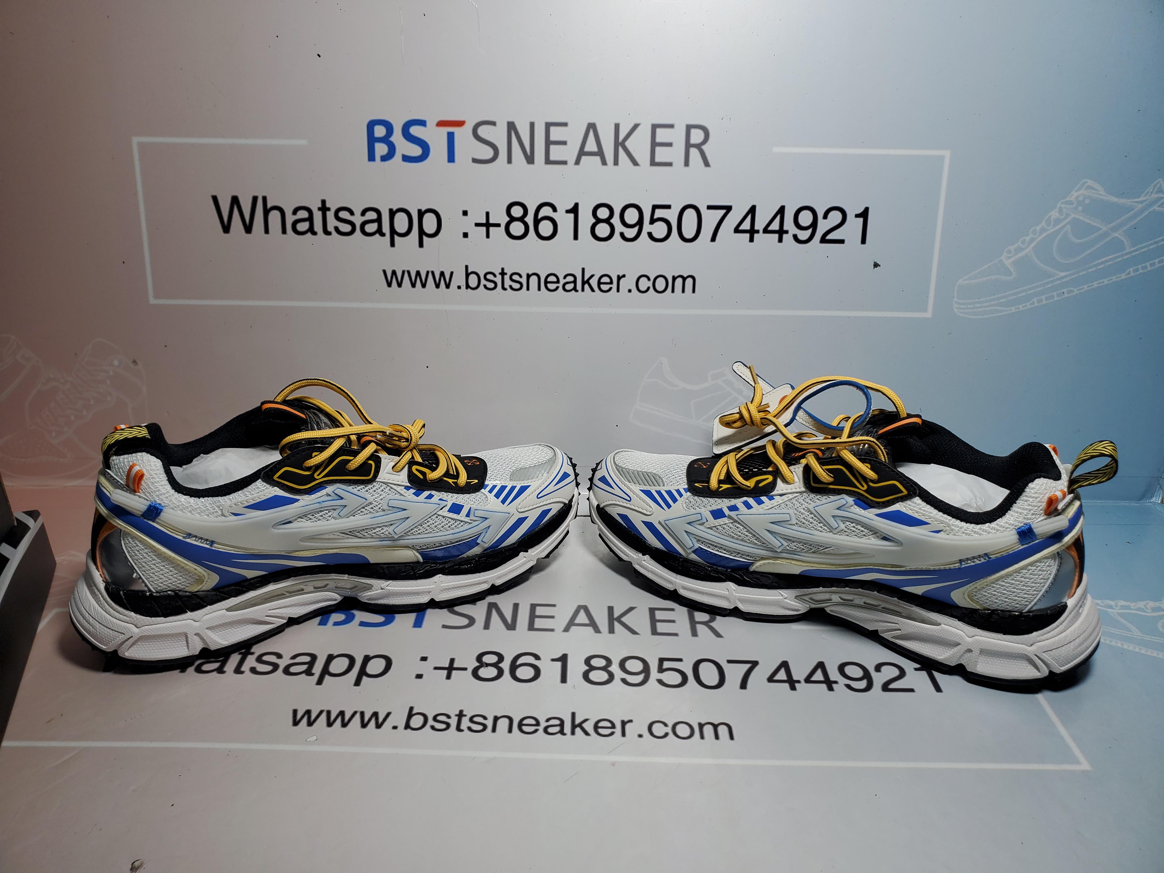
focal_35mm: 26
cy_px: 436
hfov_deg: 67.3
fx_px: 874
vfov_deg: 53.1
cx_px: 582
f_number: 2.4
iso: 50
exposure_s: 1/358
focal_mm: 4.3
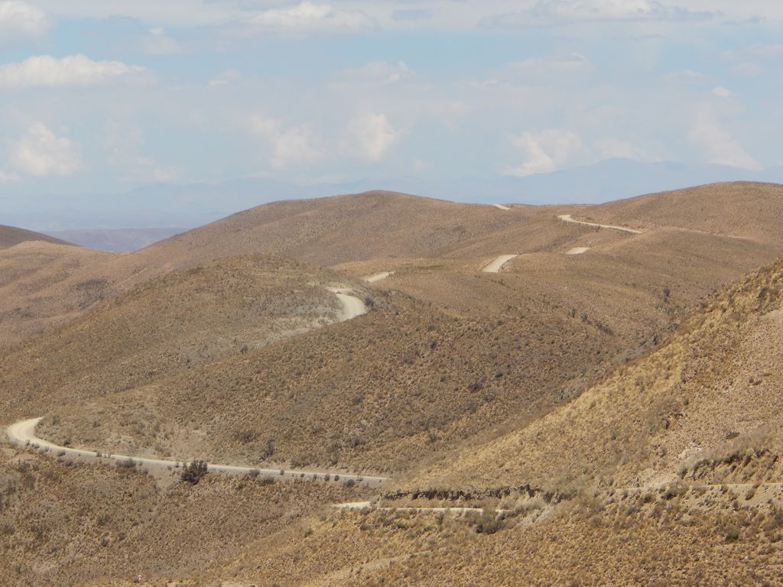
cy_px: 294
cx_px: 392
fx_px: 5293
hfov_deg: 8.5
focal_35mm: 234
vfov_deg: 6.4
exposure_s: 1/800
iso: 125
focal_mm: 41.7
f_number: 5.6
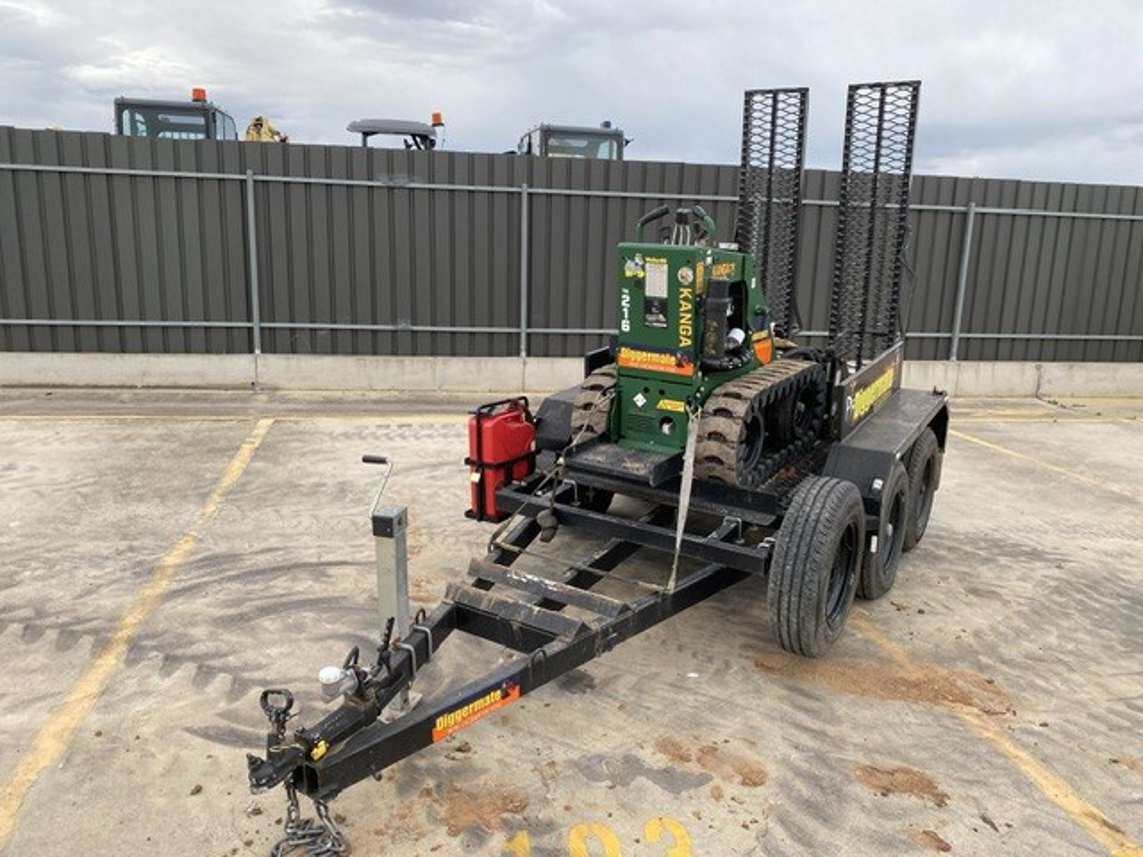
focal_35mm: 26
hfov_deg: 67.3
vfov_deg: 53.1
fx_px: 859
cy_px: 428
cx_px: 572
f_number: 1.8
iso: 32
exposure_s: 1/508
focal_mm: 4.25
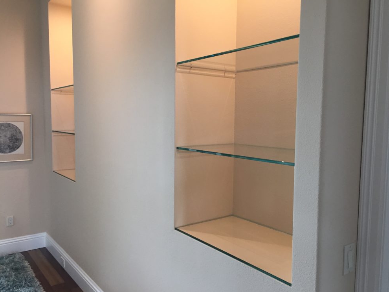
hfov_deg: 60.0
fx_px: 337
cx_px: 200
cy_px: 148
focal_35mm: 30
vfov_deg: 46.8
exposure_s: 1/30
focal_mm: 4.15
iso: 50
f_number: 2.2
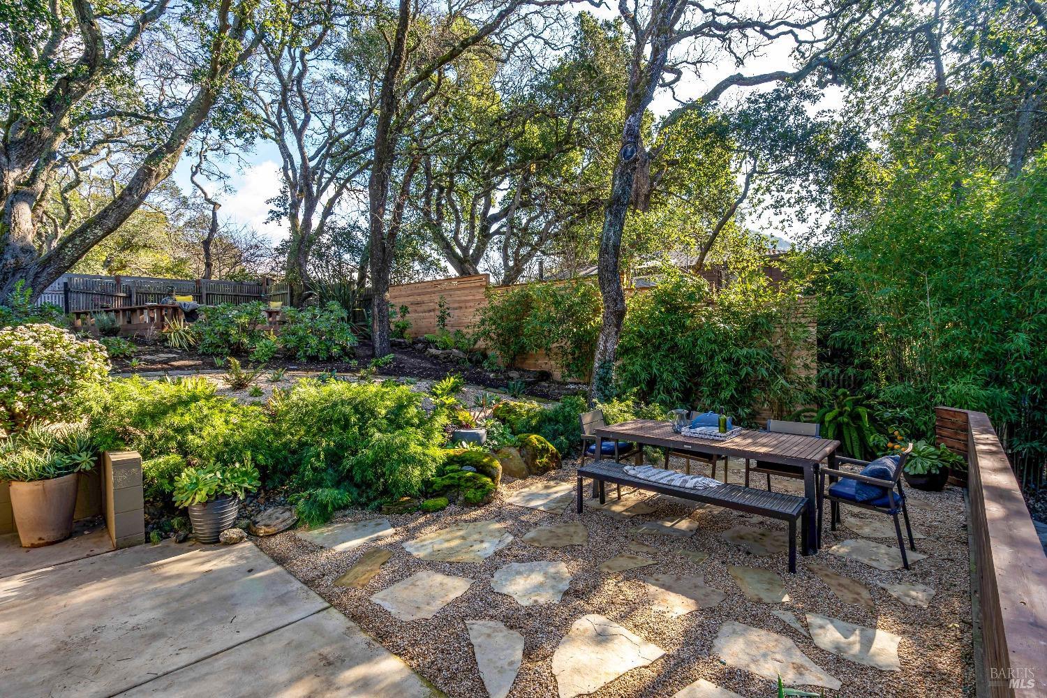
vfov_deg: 73.7
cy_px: 349
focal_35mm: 16
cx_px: 524
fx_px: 465
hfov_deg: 96.7
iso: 320
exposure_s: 1/50
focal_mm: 16
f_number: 11
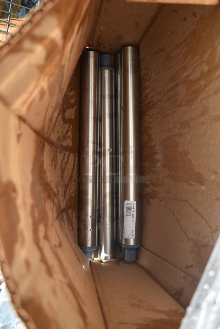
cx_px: 110
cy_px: 164
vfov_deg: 53.1
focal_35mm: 36
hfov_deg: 36.9
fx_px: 329
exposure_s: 1/125
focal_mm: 24
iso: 100
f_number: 4.5
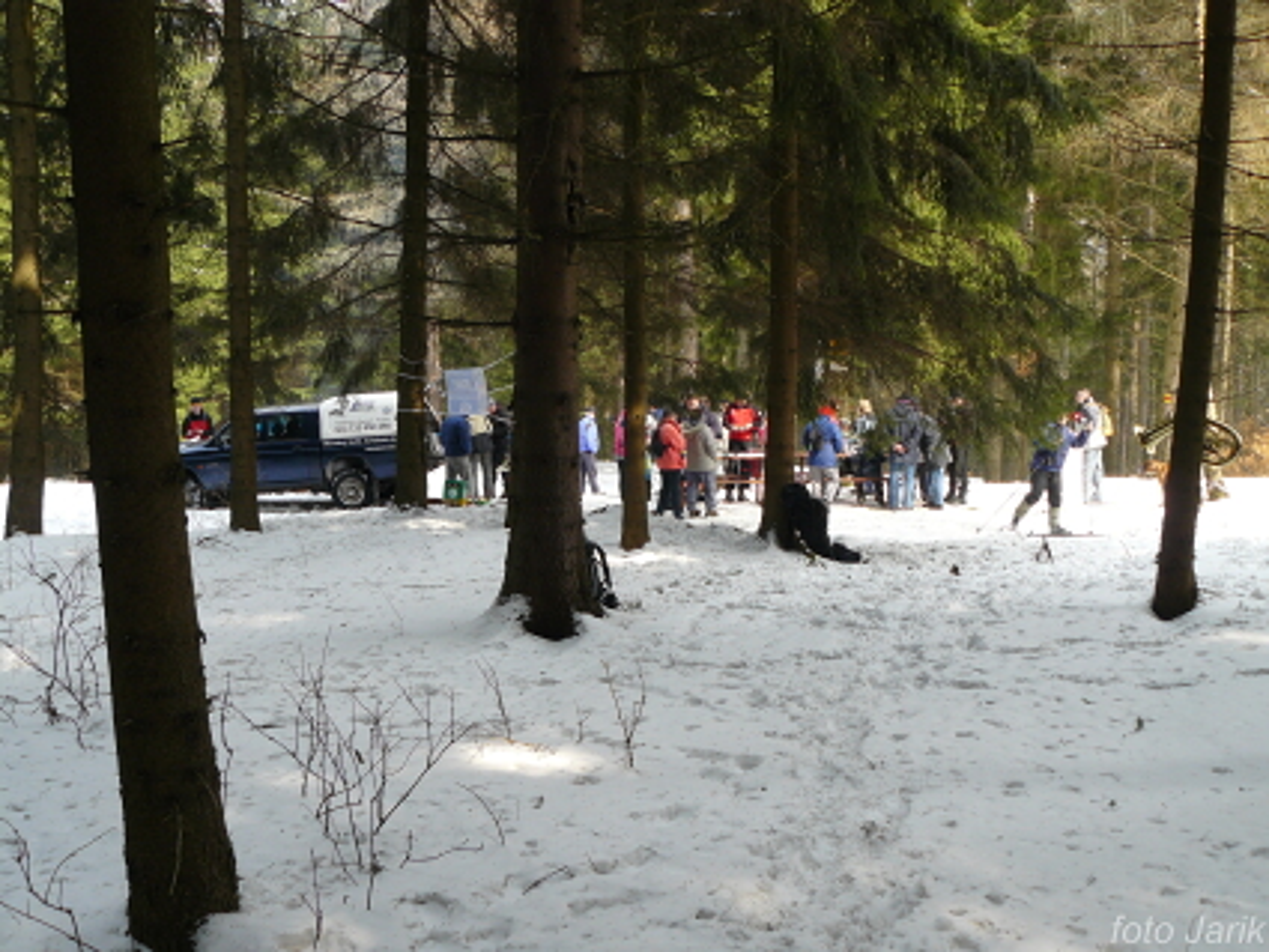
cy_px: 476
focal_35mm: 36
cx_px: 634
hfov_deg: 51.3
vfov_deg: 39.7
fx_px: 1320
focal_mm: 6
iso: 100
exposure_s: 1/125
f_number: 4
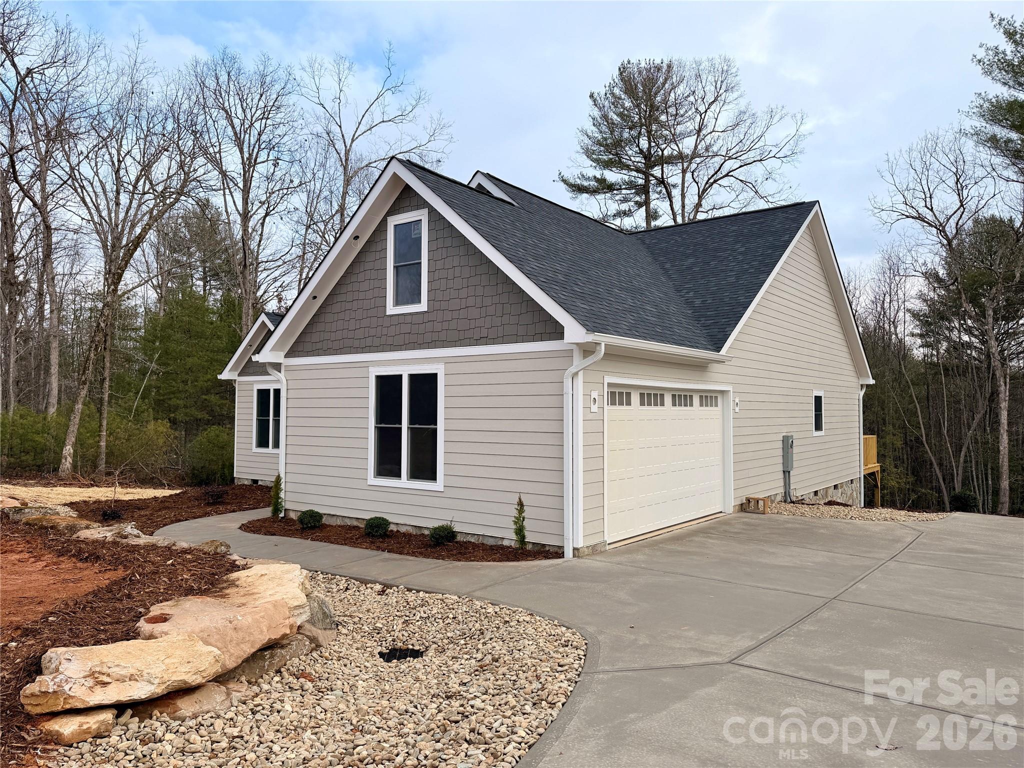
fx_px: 710
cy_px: 384
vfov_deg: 56.8
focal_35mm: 24
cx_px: 512
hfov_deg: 71.6
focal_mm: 6.76
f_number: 1.78
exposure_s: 1/2370
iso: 80
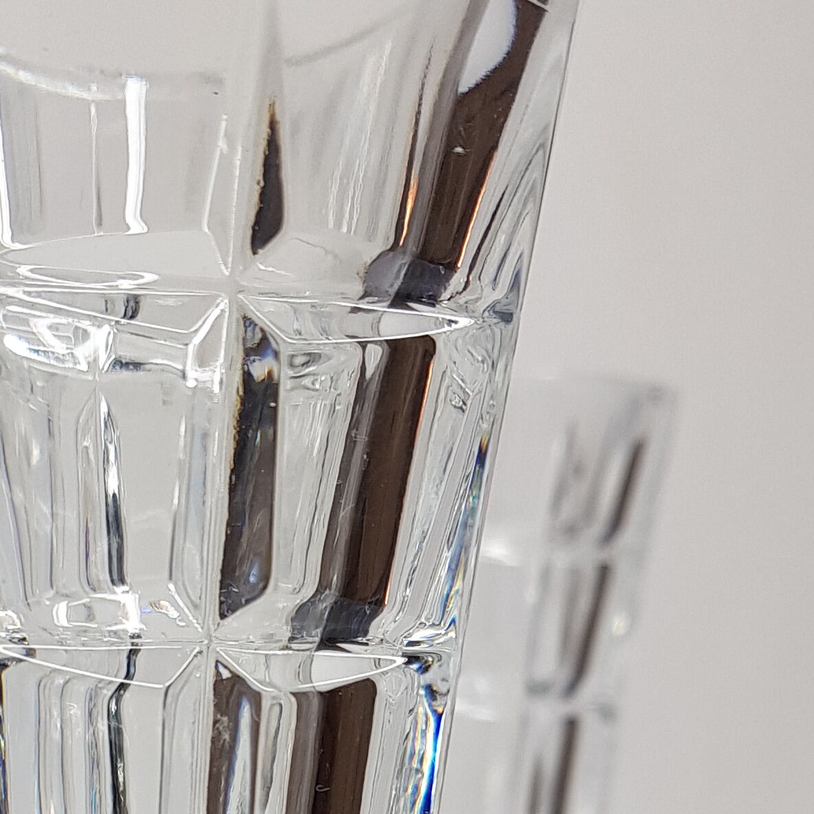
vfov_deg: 19.4
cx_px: 94
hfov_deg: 21.7
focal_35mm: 78
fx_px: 2075
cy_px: 1220
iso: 40
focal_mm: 4.2
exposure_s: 1/164
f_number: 1.7
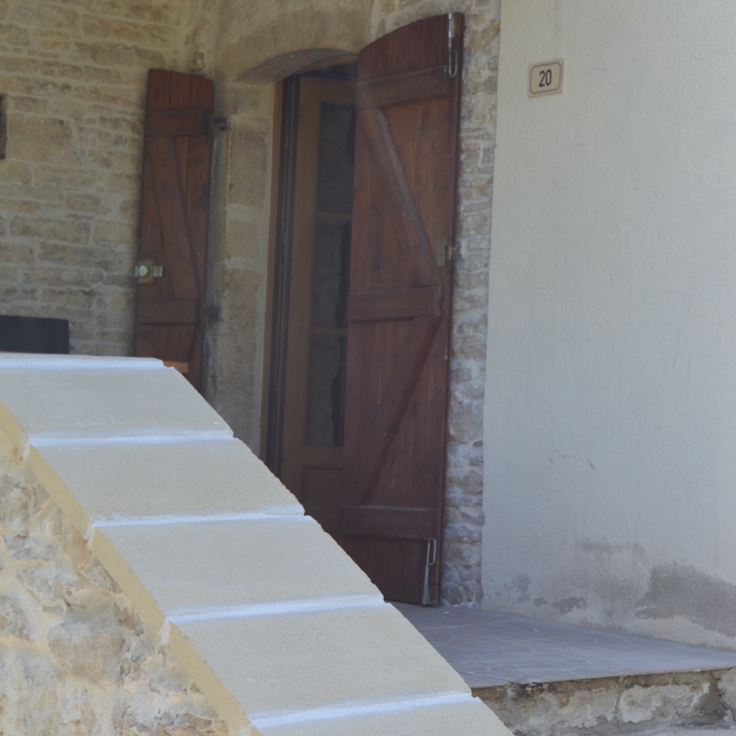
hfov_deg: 20.8
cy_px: 263
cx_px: 508
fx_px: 1997
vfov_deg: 20.8
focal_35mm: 83
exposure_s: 1/200
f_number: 4
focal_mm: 26
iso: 100
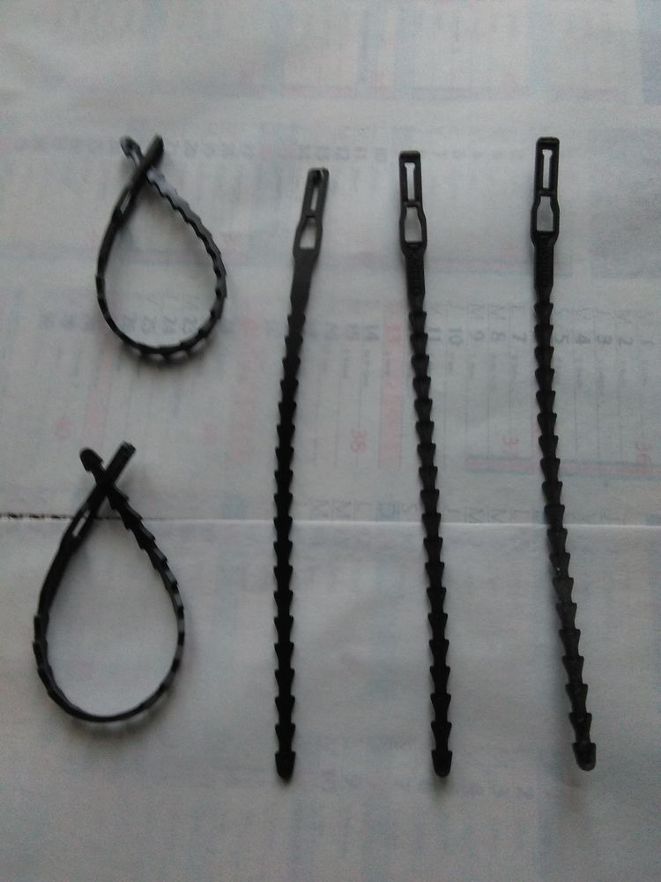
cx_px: 330
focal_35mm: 28
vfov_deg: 63.4
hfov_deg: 49.7
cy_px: 441
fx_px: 713
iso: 100
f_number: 2.2
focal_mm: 2.34
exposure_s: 1/30
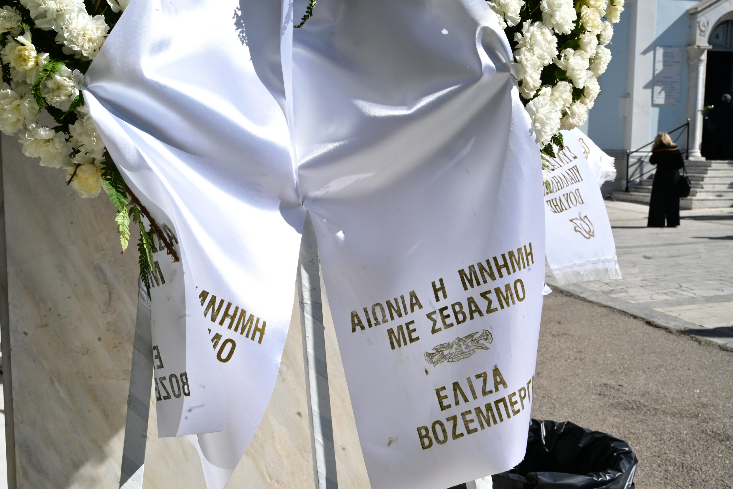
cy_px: 244
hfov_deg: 51.9
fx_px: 753
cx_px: 366
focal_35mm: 37
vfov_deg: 35.9
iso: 2500
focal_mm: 37
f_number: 16
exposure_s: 1/2000
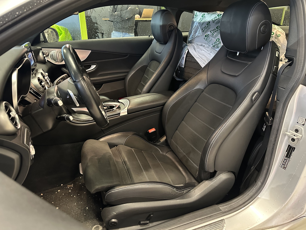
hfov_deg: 71.6
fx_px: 212
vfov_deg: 56.8
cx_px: 153
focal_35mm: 24
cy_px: 115
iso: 800
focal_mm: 6.86
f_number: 1.78
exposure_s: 1/25
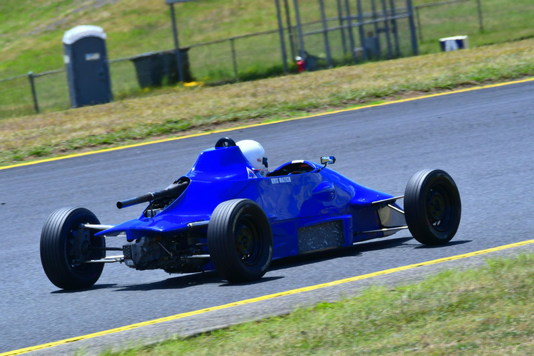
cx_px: 267
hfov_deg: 3.7
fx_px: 8235
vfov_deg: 2.5
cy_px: 178
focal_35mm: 555
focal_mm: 370
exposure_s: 1/640
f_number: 13
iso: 320
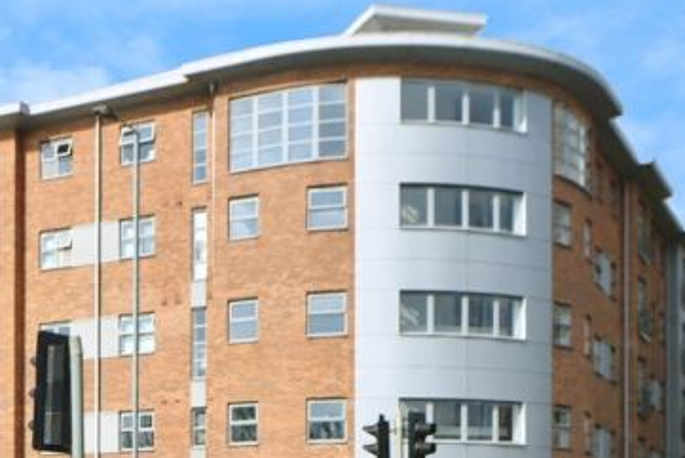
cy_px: 599
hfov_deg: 28.4
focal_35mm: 68
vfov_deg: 18.6
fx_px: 1294
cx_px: 61
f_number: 10
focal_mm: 24
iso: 500
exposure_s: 1/1600
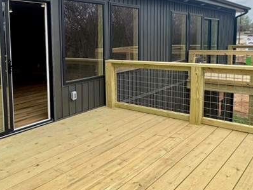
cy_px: 66
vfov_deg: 39.3
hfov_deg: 49.3
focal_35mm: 36
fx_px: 263
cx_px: 63
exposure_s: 1/470
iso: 40
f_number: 2.2
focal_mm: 2.22
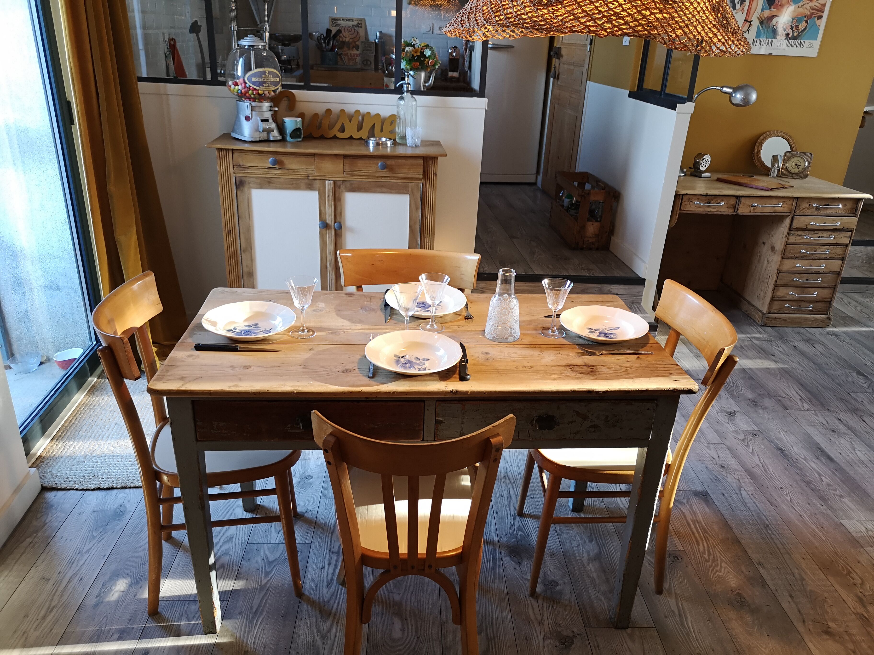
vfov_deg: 51.4
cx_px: 437
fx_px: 682
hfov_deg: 65.3
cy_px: 328
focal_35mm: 27
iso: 125
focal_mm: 5.58
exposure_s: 1/33.3
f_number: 1.8
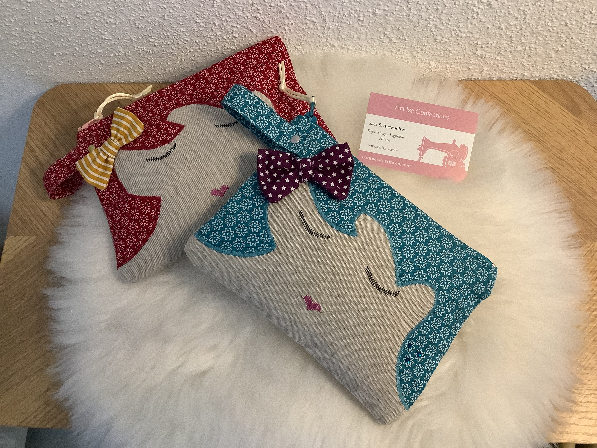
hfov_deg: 58.4
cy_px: 224
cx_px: 298
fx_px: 535
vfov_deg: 45.4
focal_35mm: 31
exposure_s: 1/60
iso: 320
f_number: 2.4
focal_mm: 3.3
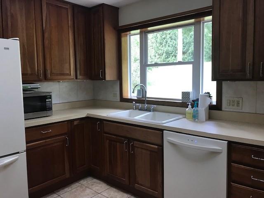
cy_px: 99
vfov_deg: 49.7
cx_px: 132
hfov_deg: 63.4
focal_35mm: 28
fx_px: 214
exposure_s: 1/24
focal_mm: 3.99
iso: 40
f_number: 1.8
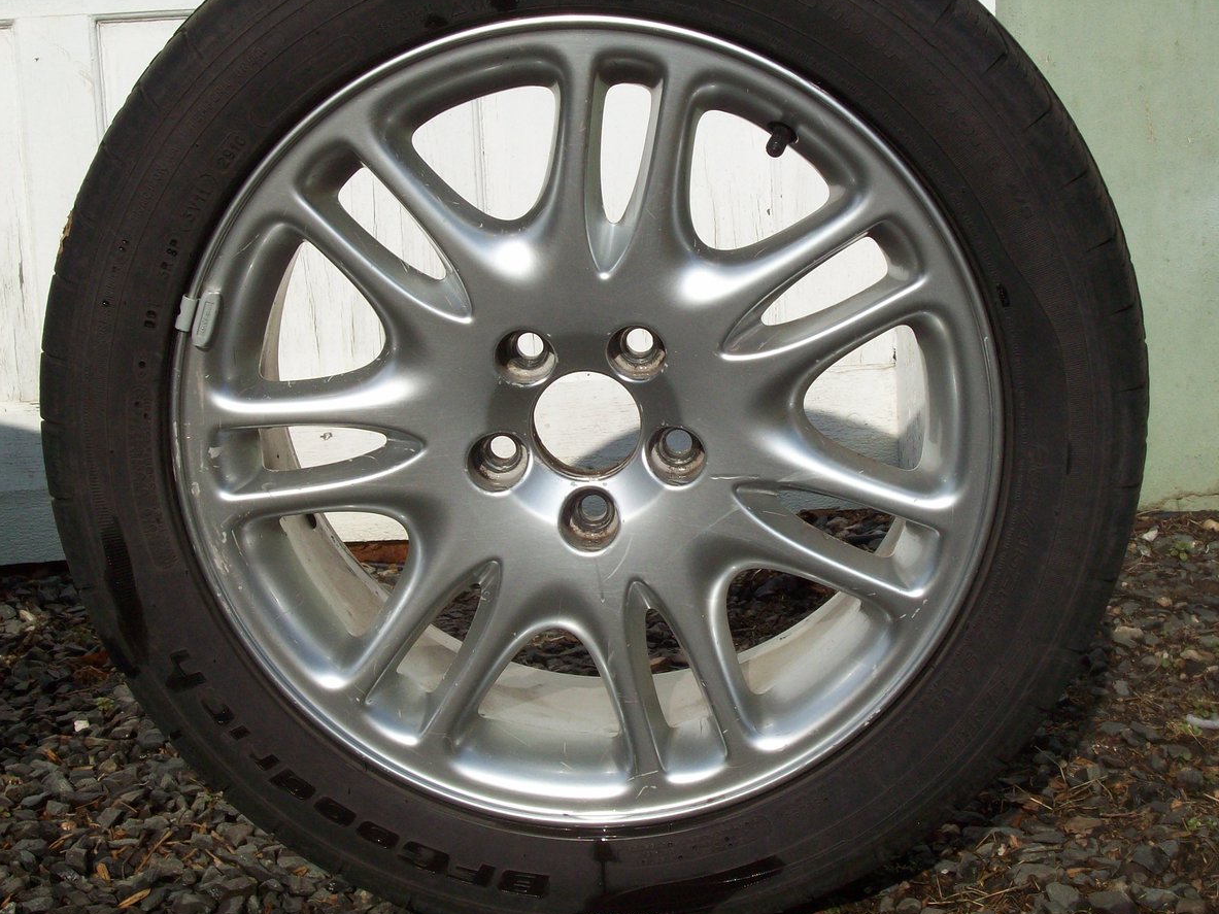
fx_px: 2500
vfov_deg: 20.7
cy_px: 460
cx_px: 617
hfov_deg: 27.4
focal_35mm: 71
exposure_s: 1/708
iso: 80
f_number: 6.7
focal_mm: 11.6
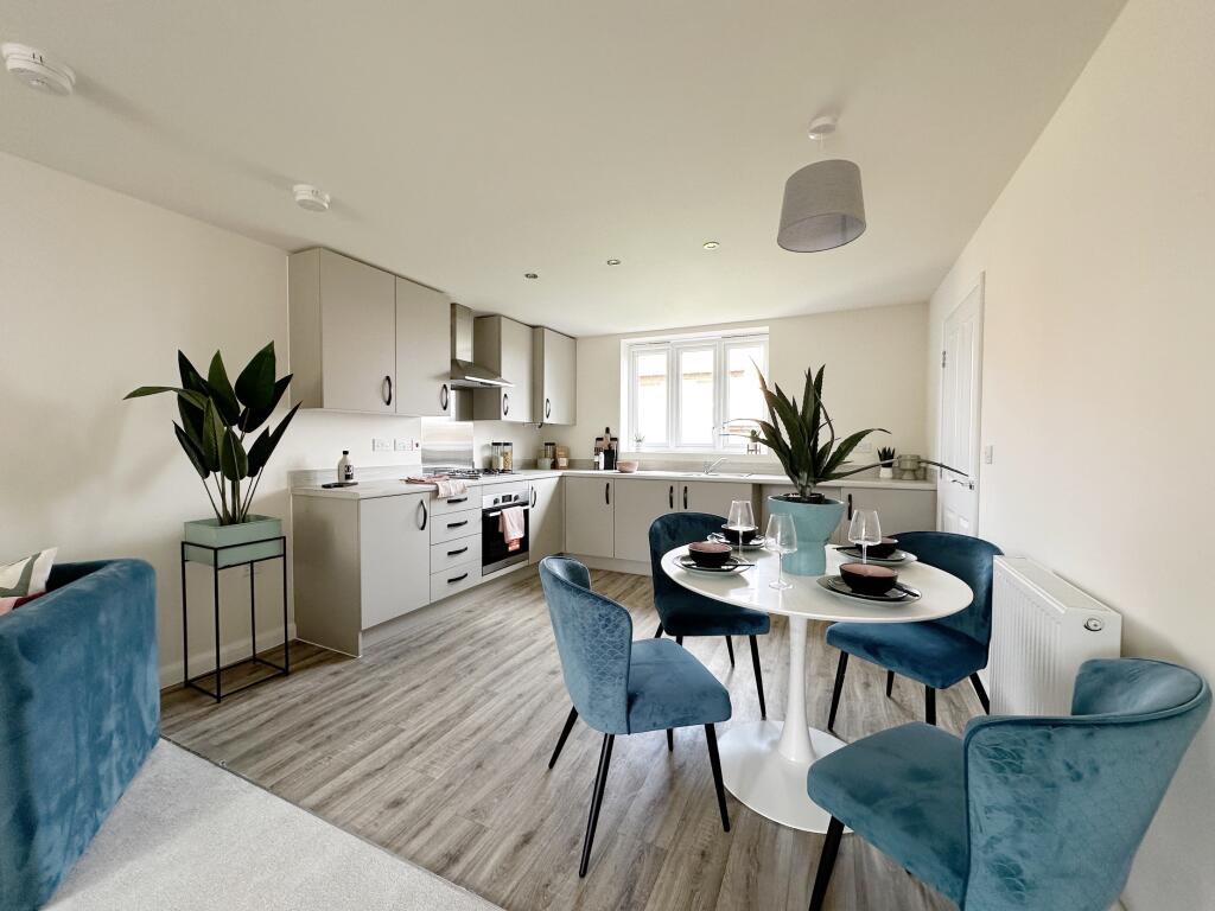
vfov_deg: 85.7
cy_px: 456
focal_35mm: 14
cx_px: 608
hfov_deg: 102.1
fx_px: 491
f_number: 2.2
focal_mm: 2.22
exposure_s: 1/99
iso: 100
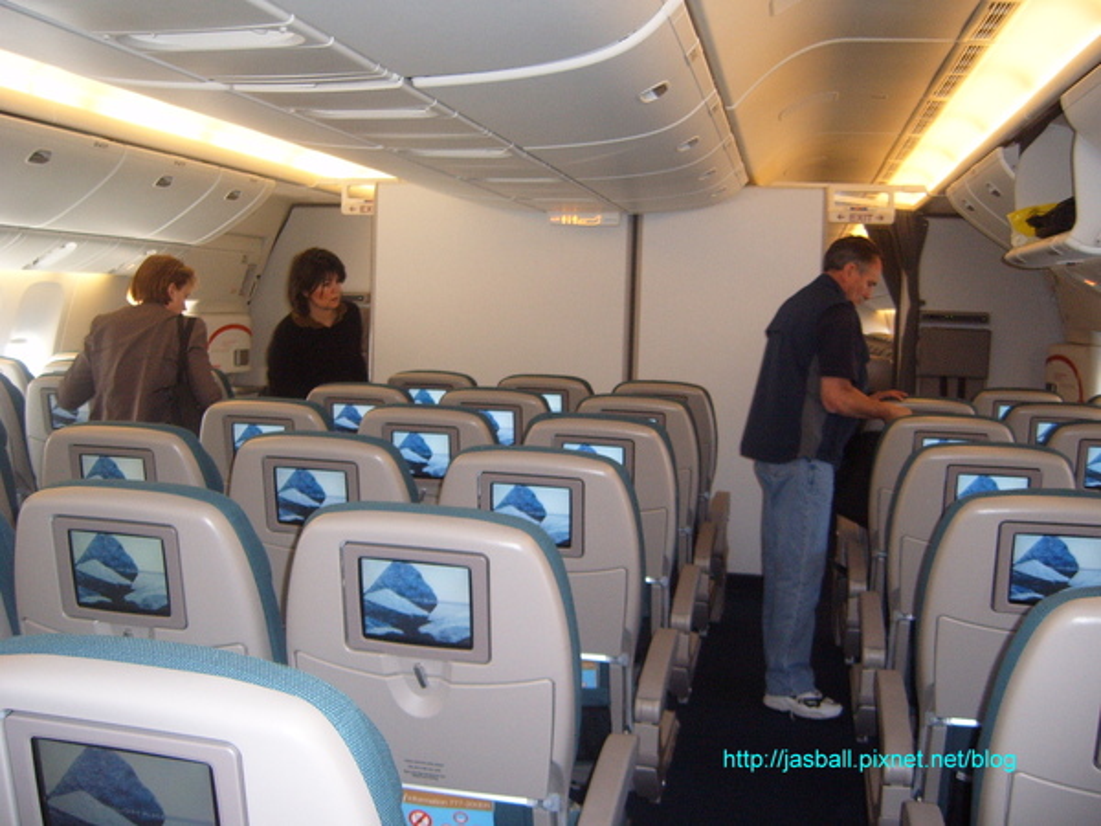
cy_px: 413
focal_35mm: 37
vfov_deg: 38.7
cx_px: 550
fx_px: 1177
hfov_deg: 50.1
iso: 141
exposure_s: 1/30
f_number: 2.9
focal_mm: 6.2
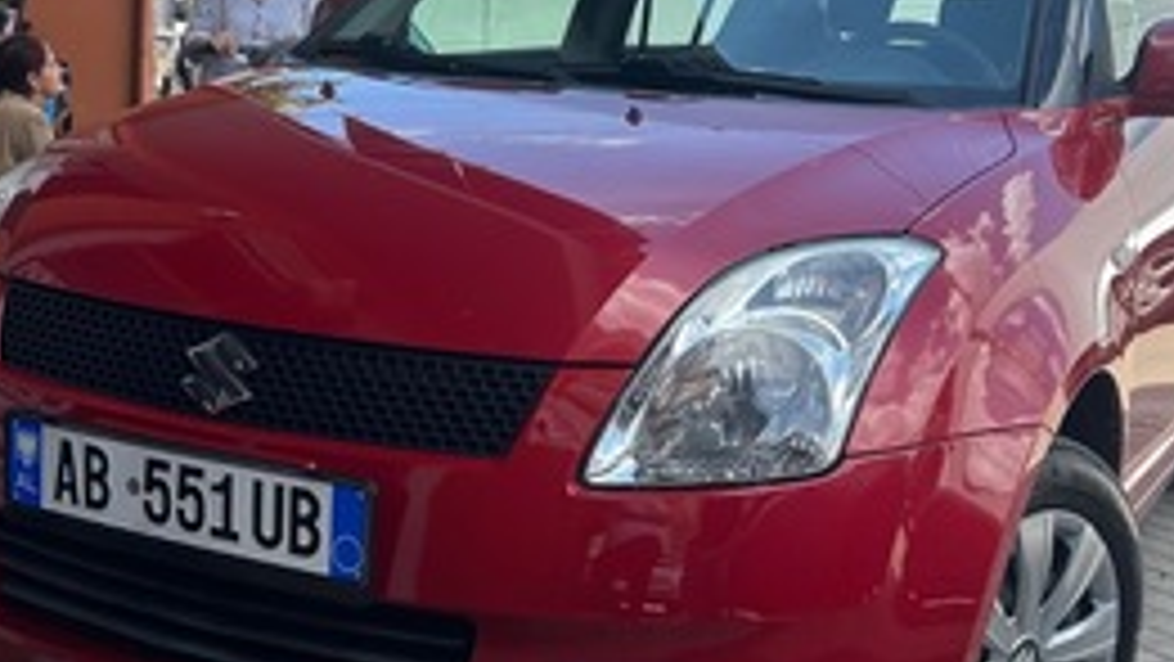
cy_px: 383
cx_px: 603
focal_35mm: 39
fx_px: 1214
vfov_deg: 30.4
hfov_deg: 51.6
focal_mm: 5.7
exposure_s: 1/1597
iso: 50
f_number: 1.5
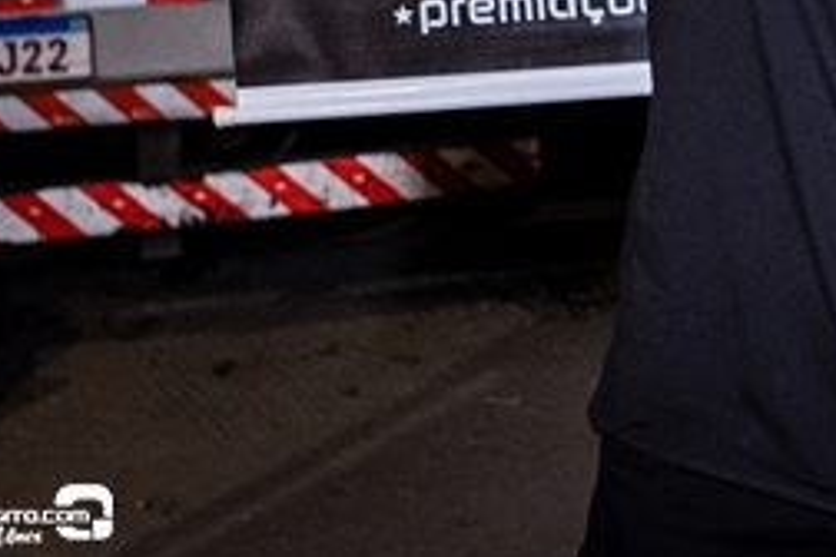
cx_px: 1123
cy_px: -249
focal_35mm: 106
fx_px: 2461
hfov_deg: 17.9
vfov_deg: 12.4
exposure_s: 1/320
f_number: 2.8
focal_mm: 24
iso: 2500
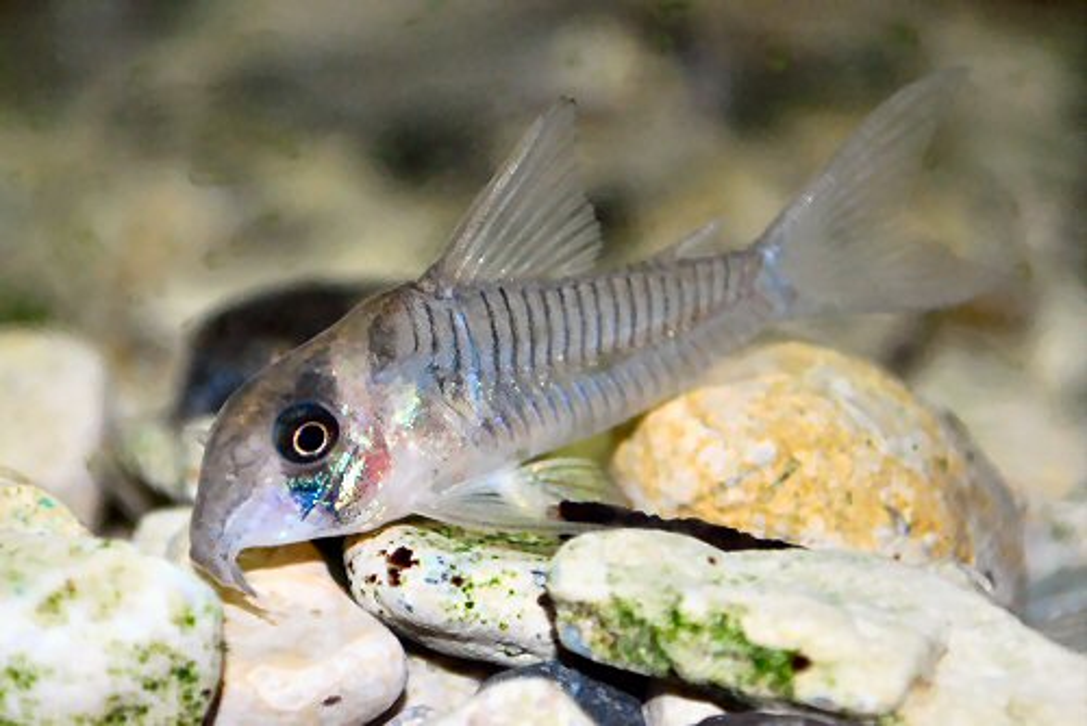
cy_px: 363
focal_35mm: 82
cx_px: 544
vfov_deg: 16.6
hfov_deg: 24.6
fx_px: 2492
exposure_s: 1/125
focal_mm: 55
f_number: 7.1
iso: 800
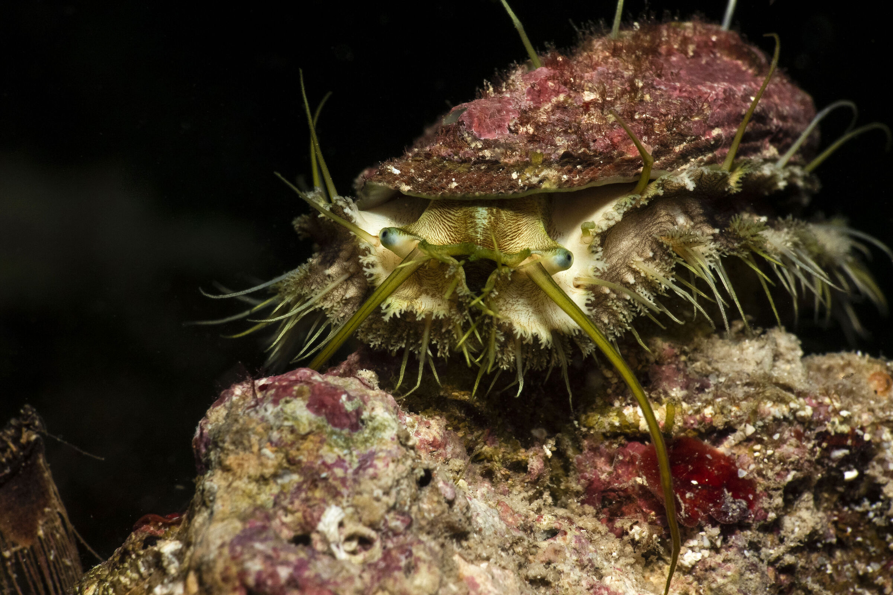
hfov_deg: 41.1
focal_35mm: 48
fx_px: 1191
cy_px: 298
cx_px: 446
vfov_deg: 28.1
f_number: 11
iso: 400
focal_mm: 17.49
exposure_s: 1/250
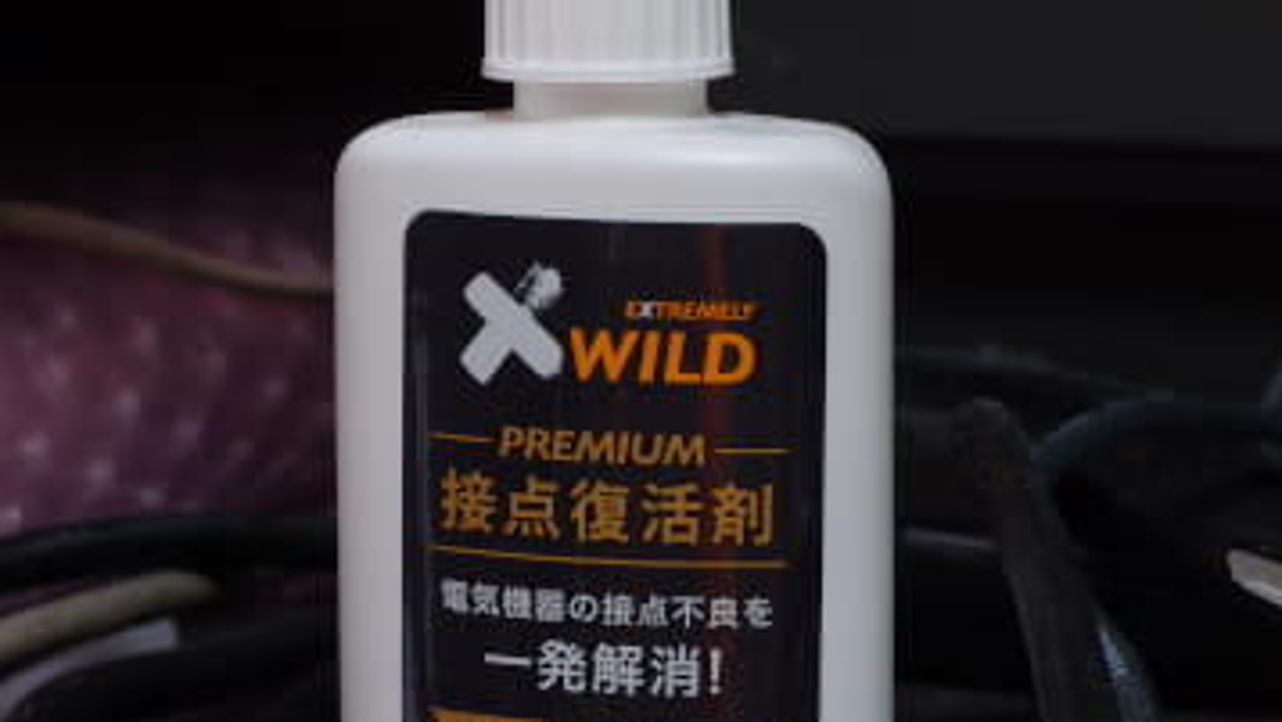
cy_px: 172
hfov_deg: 13.1
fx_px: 5576
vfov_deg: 7.4
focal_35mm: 164
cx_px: 643
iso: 100
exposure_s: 1/6
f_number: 4.5
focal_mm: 24
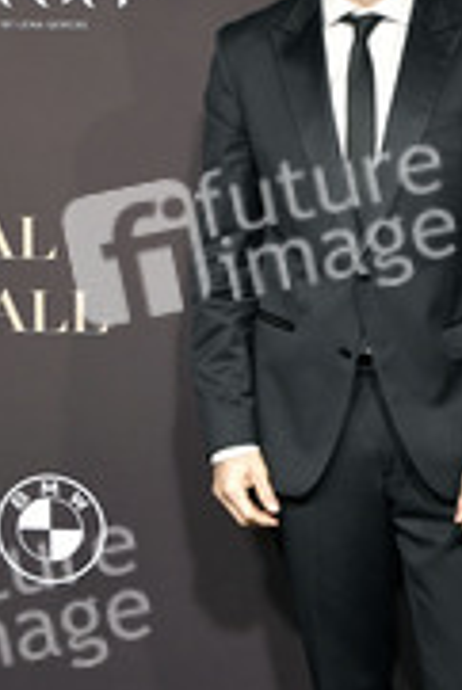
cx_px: 370
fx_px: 1441
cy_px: 427
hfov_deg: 18.1
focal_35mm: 75
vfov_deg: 26.9
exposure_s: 1/200
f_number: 7.1
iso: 1600
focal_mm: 34
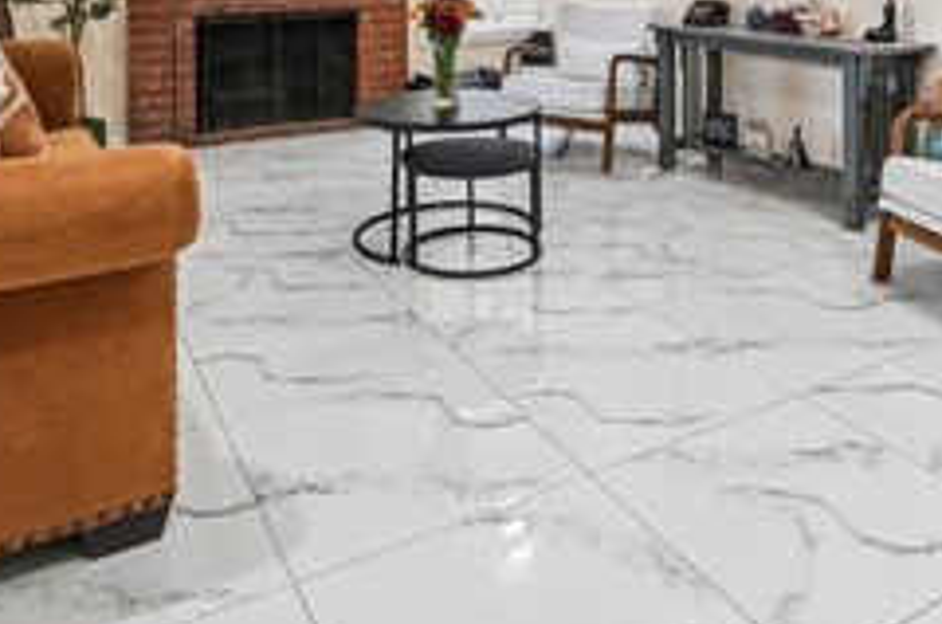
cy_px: -53
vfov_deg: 35.4
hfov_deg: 58.6
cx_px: 538
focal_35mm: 32
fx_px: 836
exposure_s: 1/8
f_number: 8
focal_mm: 12
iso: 250
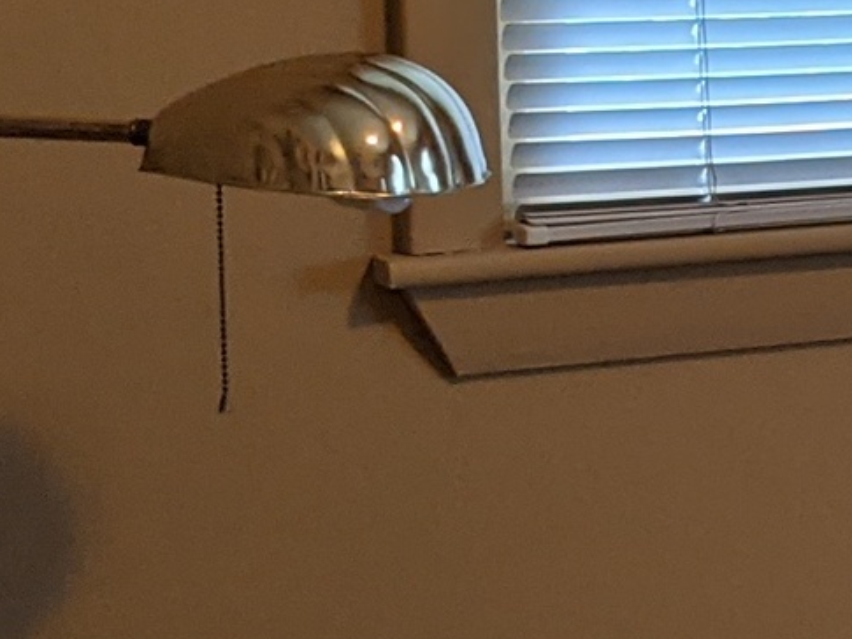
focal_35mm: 171
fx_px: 4210
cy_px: 154
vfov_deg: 8.7
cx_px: 1792
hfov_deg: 10.5
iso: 157
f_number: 1.73
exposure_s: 1/24
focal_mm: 4.38
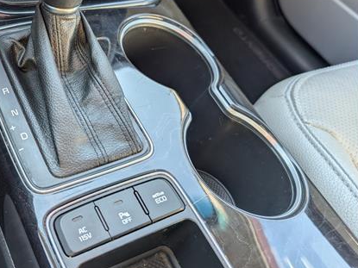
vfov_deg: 37.8
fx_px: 383
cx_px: 87
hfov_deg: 48.1
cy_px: 71
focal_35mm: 37
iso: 19
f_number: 1.68
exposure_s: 1/79.4
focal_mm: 6.9
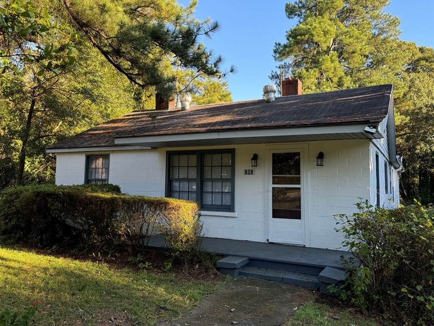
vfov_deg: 49.7
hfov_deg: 63.4
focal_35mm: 28
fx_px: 351
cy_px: 156
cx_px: 233
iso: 64
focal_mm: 6.76
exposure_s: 1/273
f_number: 1.78
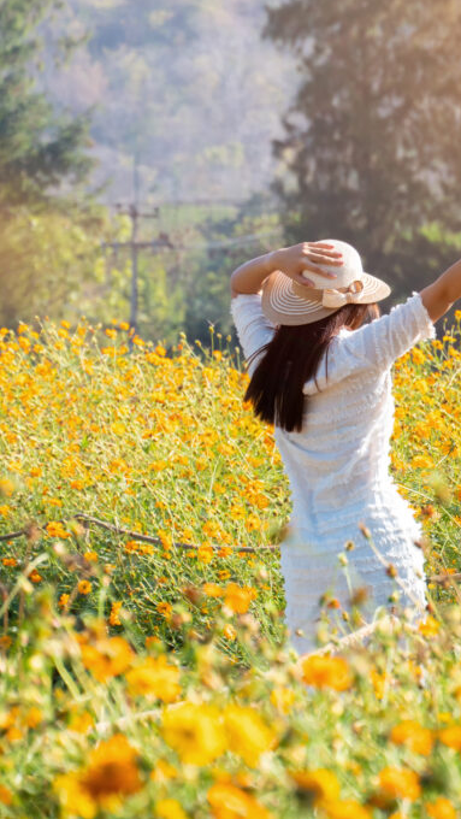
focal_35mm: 296
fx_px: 6422
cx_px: 587
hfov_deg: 4.1
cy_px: 409
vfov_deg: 7.3
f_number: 7.1
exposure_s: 1/320
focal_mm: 125
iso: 200
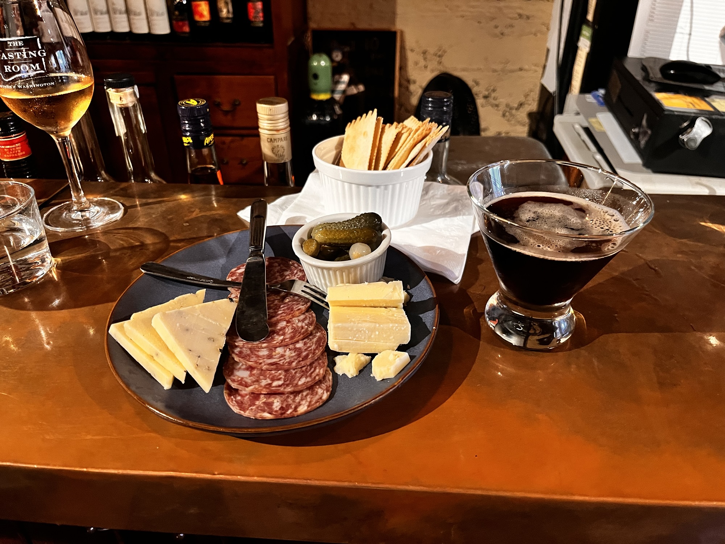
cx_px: 362
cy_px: 272
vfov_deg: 53.1
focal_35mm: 26
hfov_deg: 67.3
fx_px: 545
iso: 500
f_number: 1.6
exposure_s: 1/40
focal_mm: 5.1
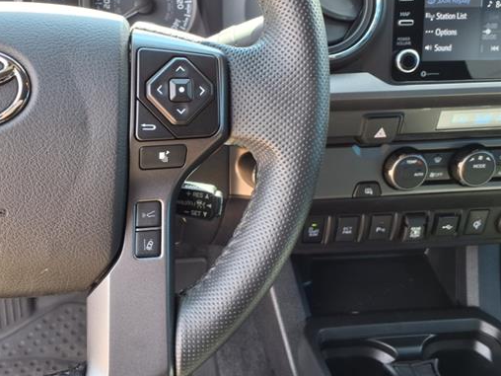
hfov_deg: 53.3
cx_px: 186
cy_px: 155
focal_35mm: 34
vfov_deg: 41.6
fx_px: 492
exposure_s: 1/60.2
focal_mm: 3.58
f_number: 1.9
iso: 40
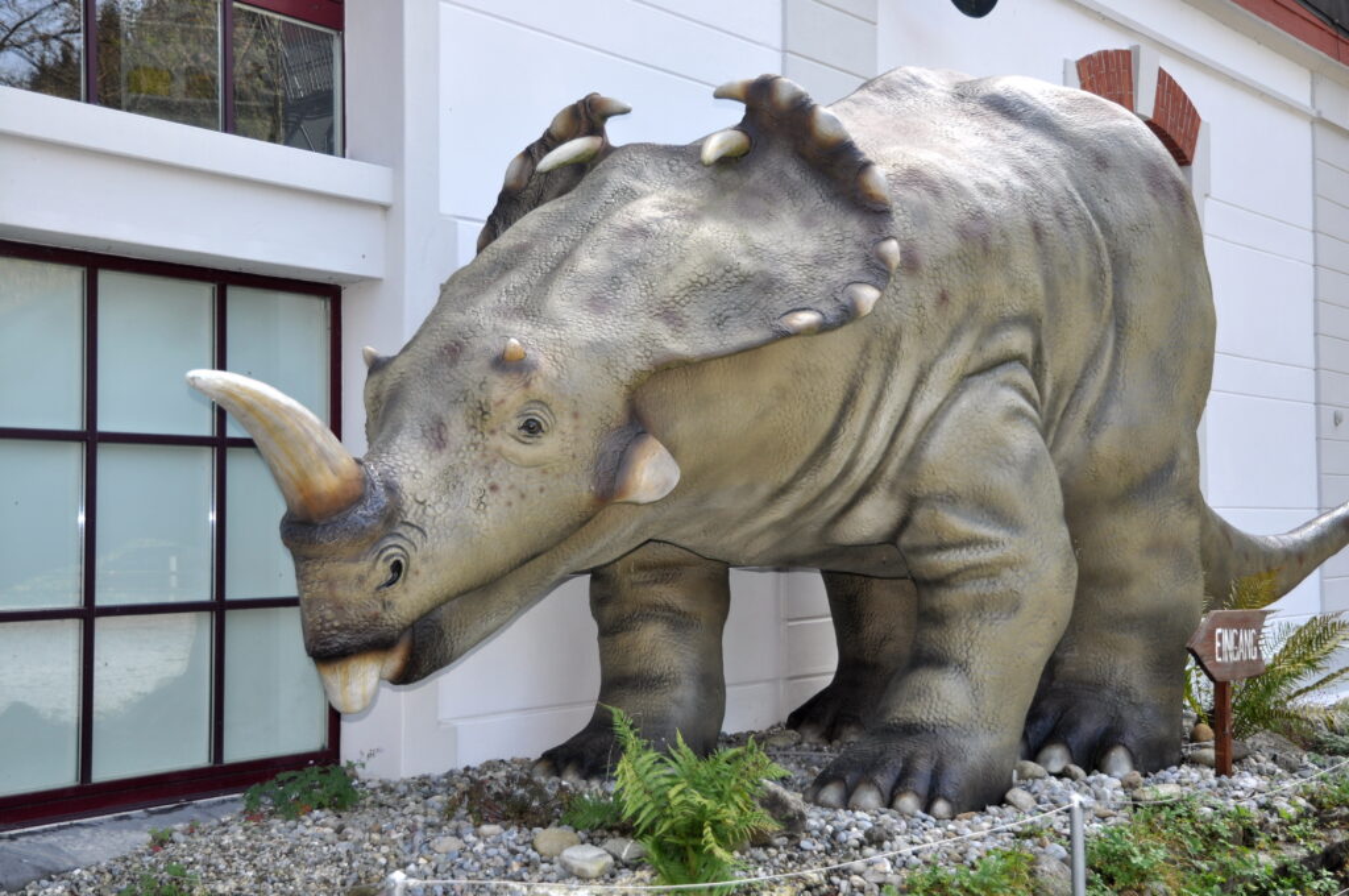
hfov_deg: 42.4
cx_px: 674
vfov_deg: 28.9
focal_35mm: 46
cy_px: 448
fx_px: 1740
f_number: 4.5
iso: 250
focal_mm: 31
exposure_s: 1/200
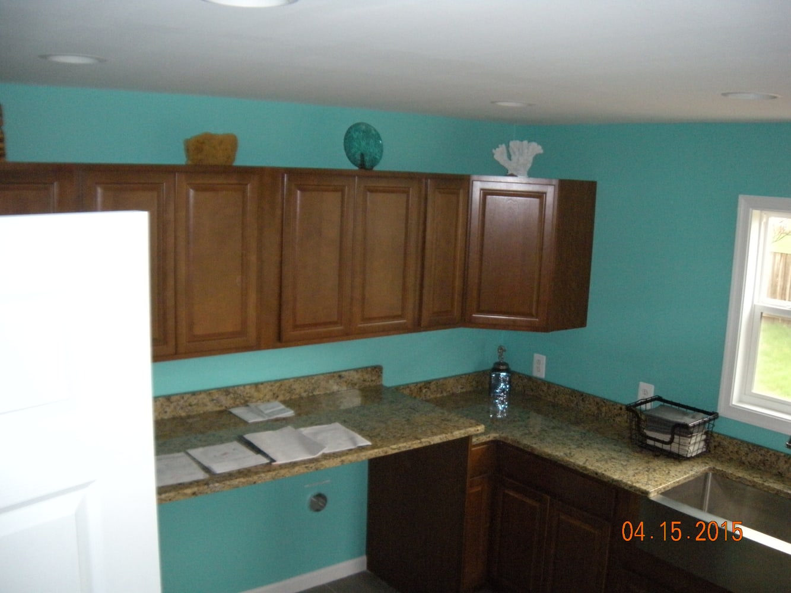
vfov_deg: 40.7
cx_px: 396
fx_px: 800
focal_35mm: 35
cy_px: 296
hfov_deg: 52.6
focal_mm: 5.9
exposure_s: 1/60
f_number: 3.8
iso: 400
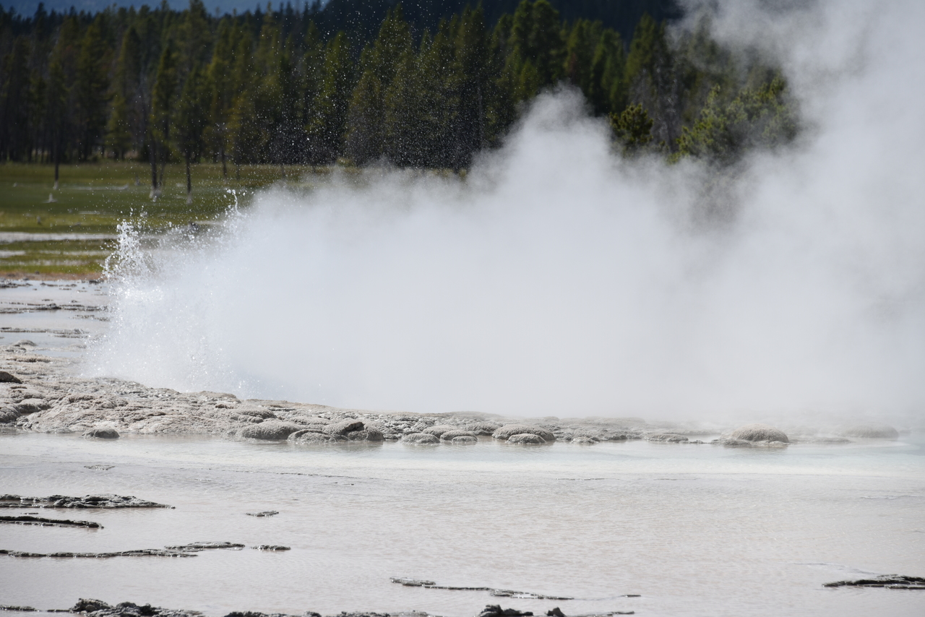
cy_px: 308
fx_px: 5397
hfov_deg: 9.8
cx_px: 462
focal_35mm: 210
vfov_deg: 6.5
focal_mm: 210
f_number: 9
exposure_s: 1/500
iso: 100
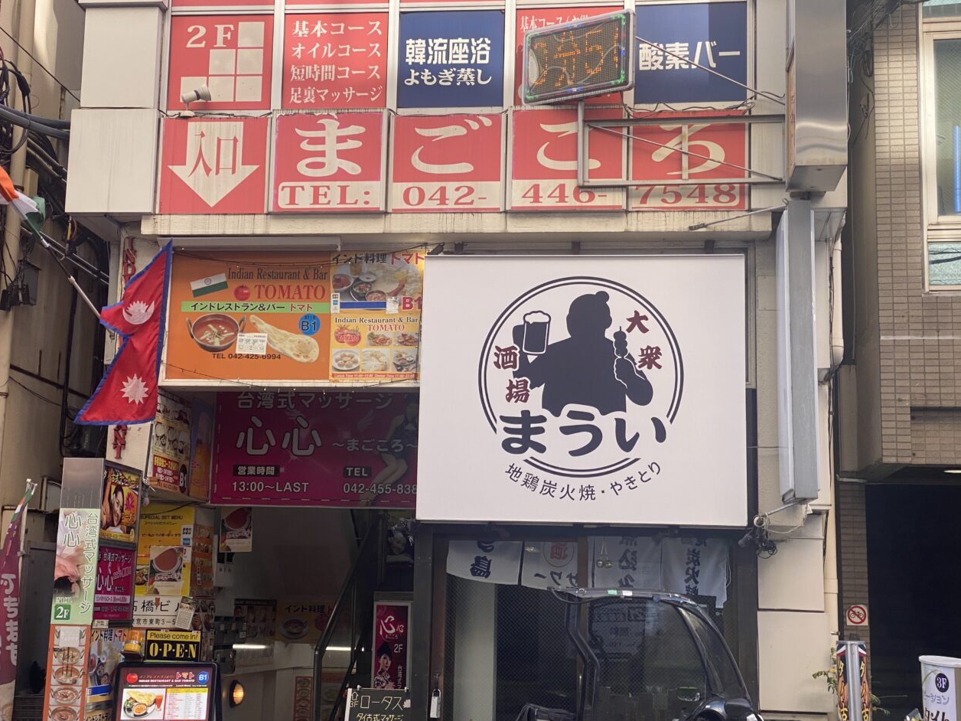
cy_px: 356
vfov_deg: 27.5
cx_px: 480
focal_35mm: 53
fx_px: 1471
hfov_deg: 36.2
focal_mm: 6
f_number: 2
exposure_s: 1/164
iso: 20
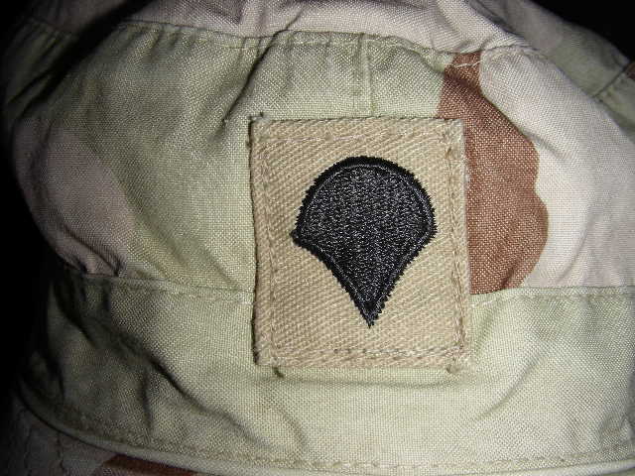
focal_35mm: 41
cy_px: 238
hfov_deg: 45.8
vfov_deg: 35.1
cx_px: 318
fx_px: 752
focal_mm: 6.8
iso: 50
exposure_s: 1/60.1
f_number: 6.8
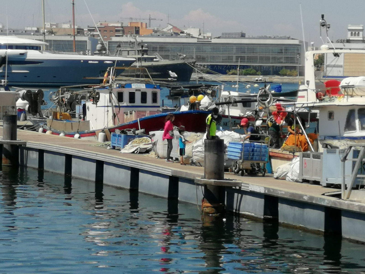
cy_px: 137
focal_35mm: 132
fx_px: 1392
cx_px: 182
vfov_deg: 11.2
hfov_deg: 14.9
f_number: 1.8
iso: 50
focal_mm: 3.95
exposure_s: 1/2639
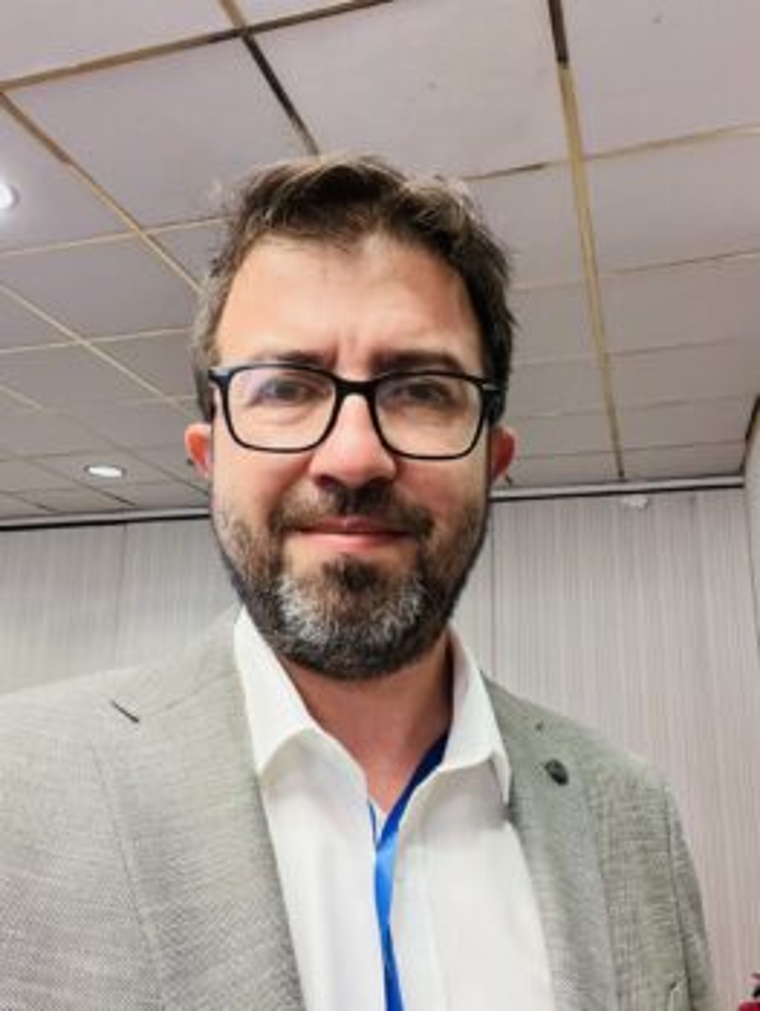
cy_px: 506
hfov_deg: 46.8
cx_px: 380
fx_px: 877
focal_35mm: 30
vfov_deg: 59.9
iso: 250
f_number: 2.2
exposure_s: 1/33
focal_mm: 2.71
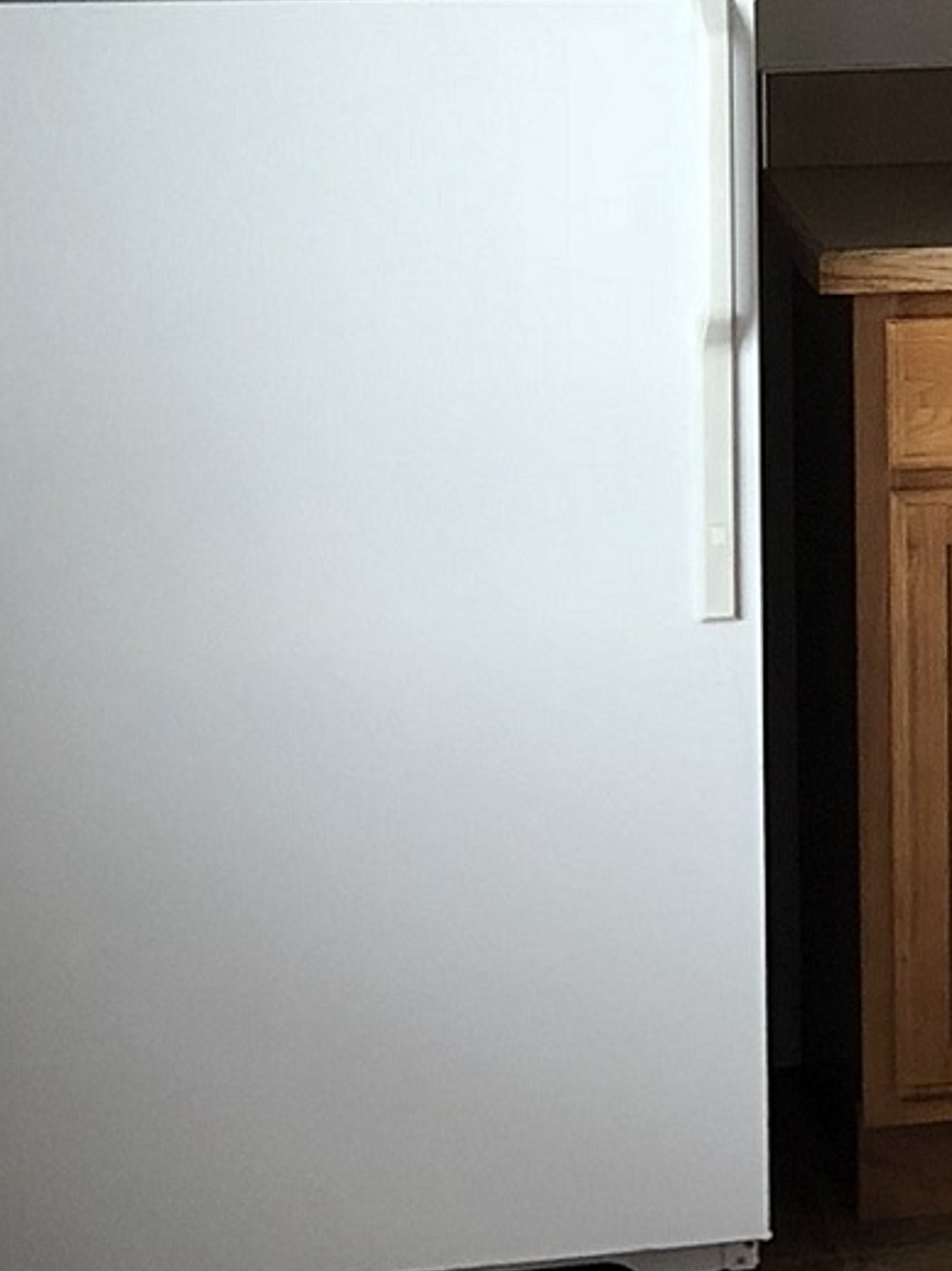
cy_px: 136
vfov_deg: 14.6
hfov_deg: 10.2
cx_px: 1957
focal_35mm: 134
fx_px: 4918
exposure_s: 1/30
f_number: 1.8
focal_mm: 3.99
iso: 32
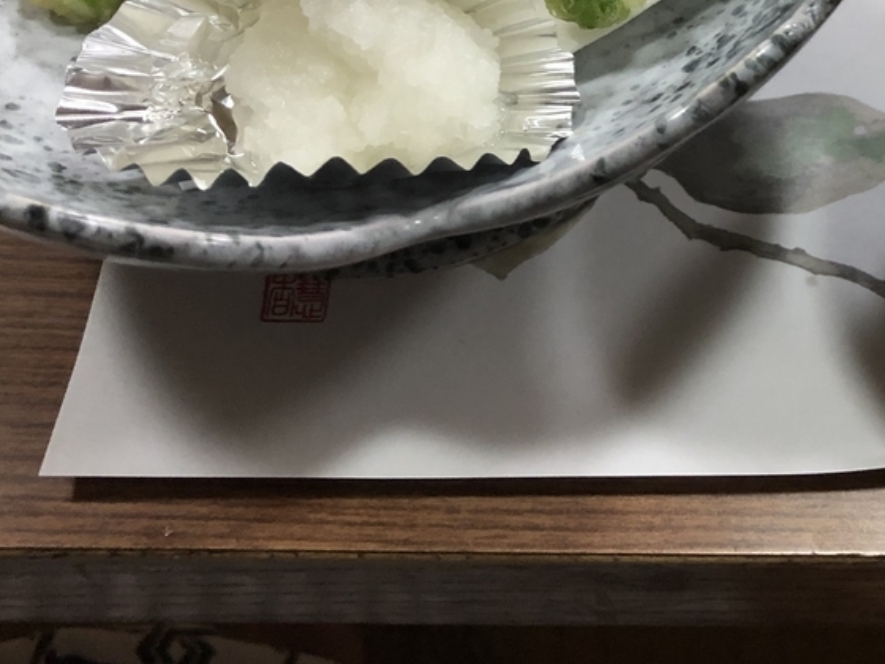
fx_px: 1534
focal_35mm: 60
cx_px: 716
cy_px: -22
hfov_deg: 31.3
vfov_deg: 23.3
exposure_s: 1/13
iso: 100
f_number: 1.8
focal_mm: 3.99
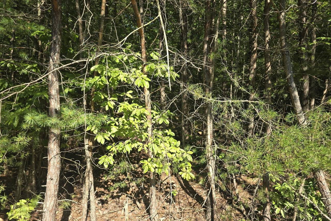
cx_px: 165
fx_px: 221
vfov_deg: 53.1
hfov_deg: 73.7
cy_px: 116
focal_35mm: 24
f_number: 1.7
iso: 12
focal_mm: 6.3
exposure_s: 1/211
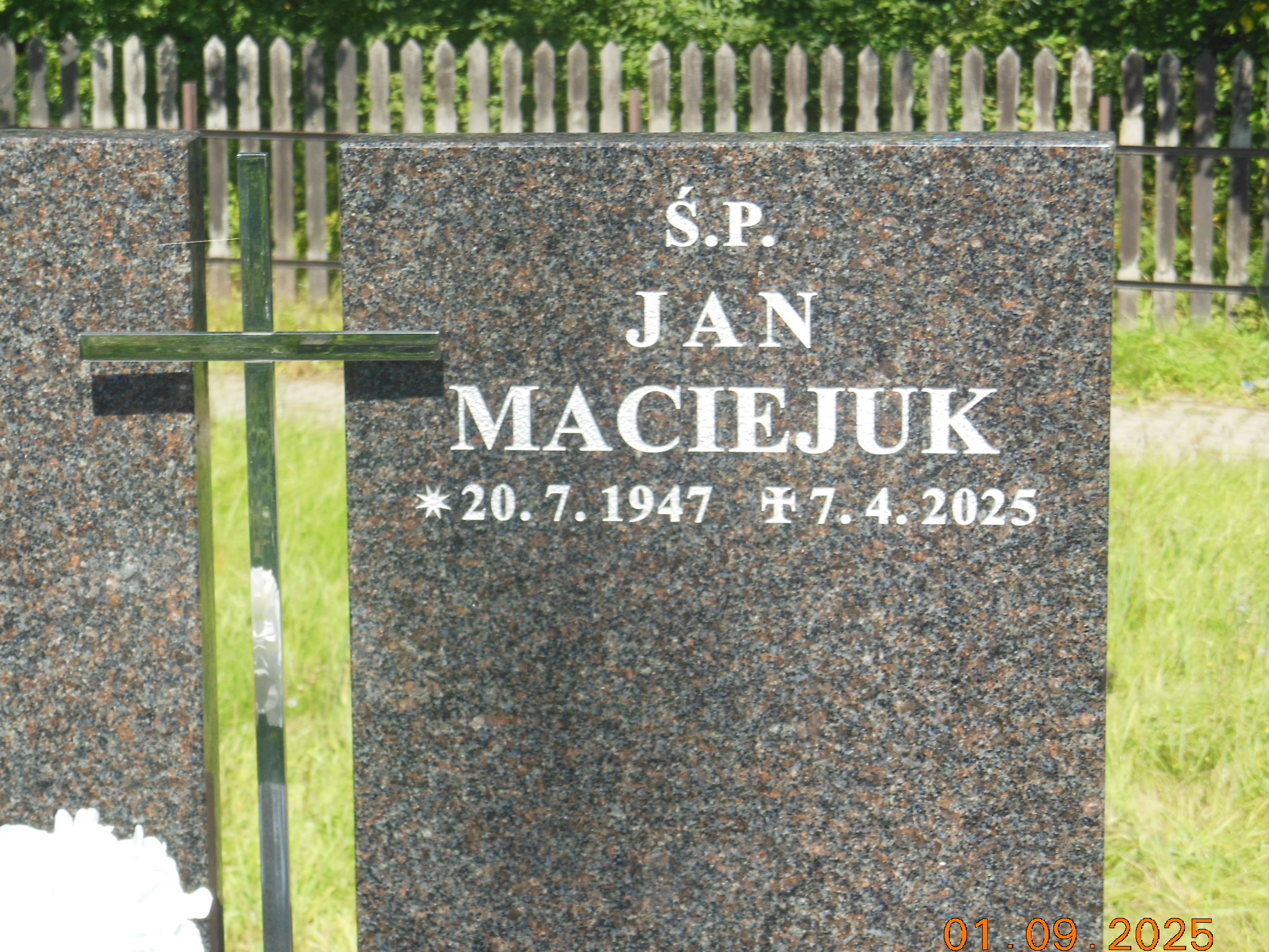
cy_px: 518
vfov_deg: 12.2
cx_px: 578
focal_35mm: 121
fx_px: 4436
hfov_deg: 16.3
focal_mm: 19.7
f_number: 4.8
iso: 125
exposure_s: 1/320
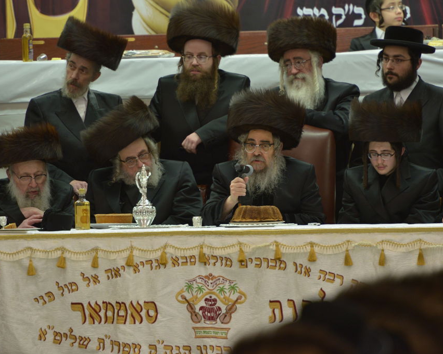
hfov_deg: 4.3
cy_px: 177
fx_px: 5923
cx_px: 244
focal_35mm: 452
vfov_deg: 3.4
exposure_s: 1/125
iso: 1600
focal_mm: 400
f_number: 5.6
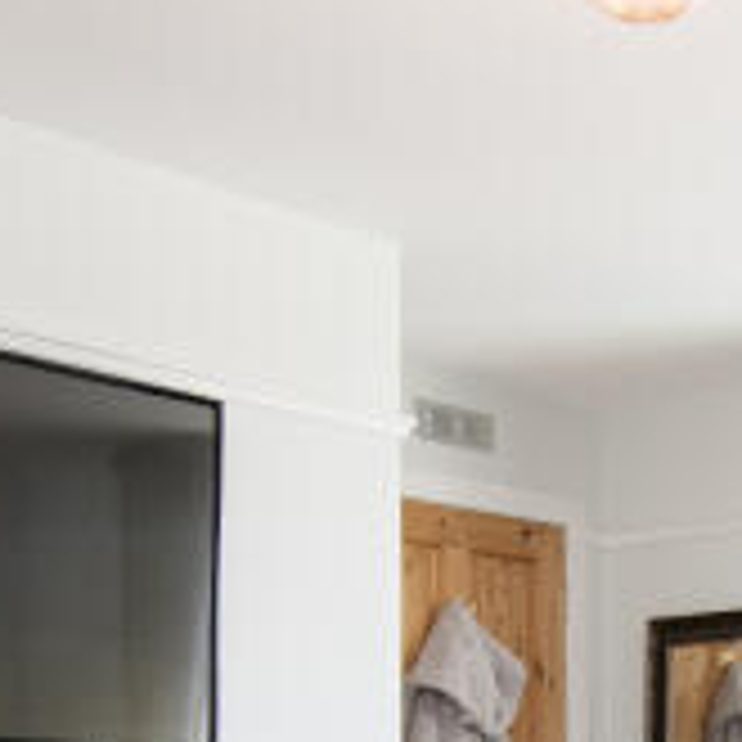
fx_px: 1916
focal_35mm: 79
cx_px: 621
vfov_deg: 20.6
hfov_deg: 21.6
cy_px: 863
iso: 320
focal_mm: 10
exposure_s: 1/20
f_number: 8
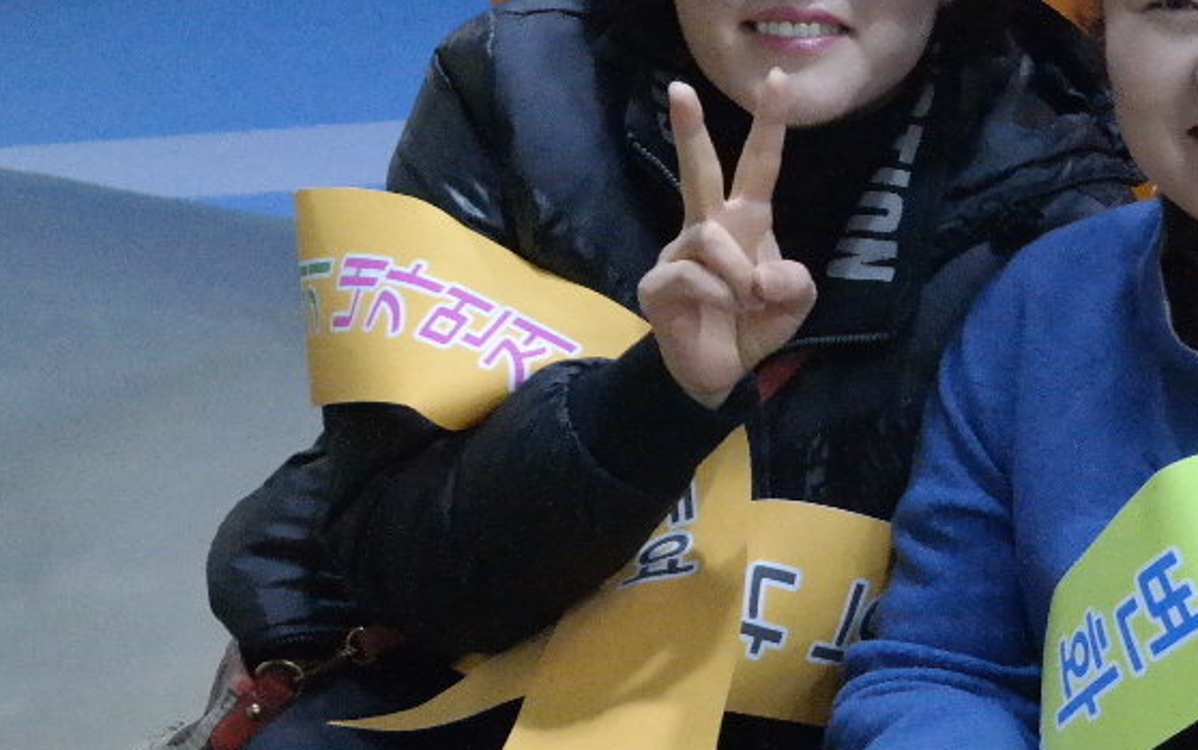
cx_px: 1724
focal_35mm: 183
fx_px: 5976
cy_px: 127
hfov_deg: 11.1
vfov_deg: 7.2
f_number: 5
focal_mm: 38
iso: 3200
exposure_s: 1/60
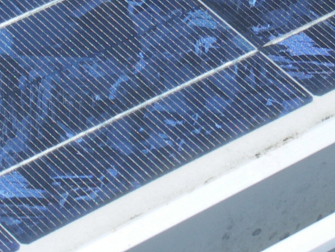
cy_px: -102
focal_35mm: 268
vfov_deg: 5.5
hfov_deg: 7.4
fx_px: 2595
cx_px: 179
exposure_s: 1/320
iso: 50
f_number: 5.6
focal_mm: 16.7
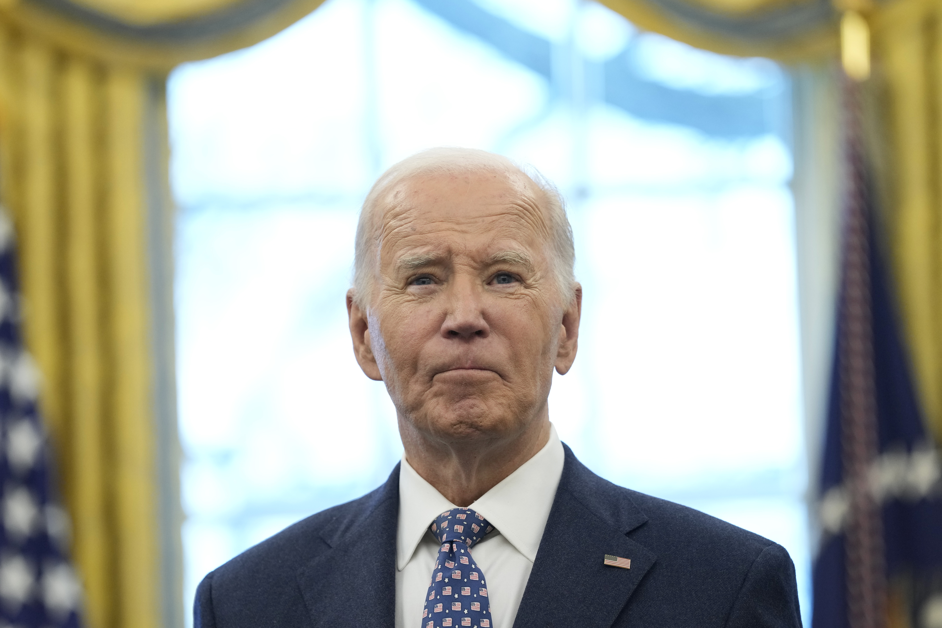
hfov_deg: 10.3
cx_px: 471
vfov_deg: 6.9
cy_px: 314
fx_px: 5233
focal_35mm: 200
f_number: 4
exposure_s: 1/250
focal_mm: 200
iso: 2500
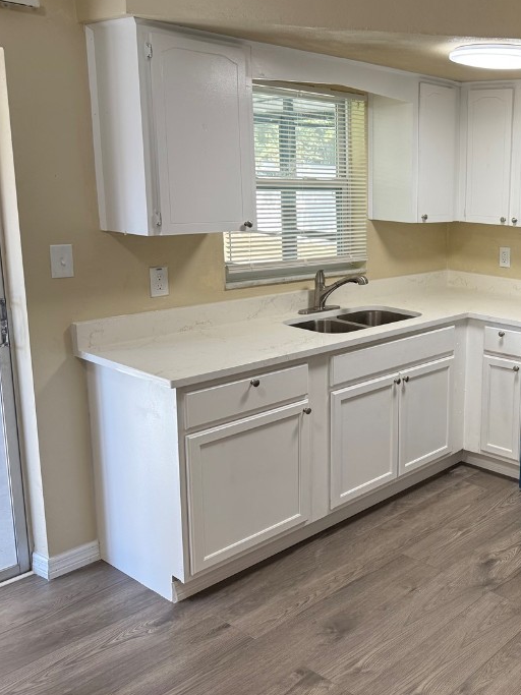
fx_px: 723
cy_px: 310
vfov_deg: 51.3
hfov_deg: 36.7
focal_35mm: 36
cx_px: 486
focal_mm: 6.76
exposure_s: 1/68
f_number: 1.78
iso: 200
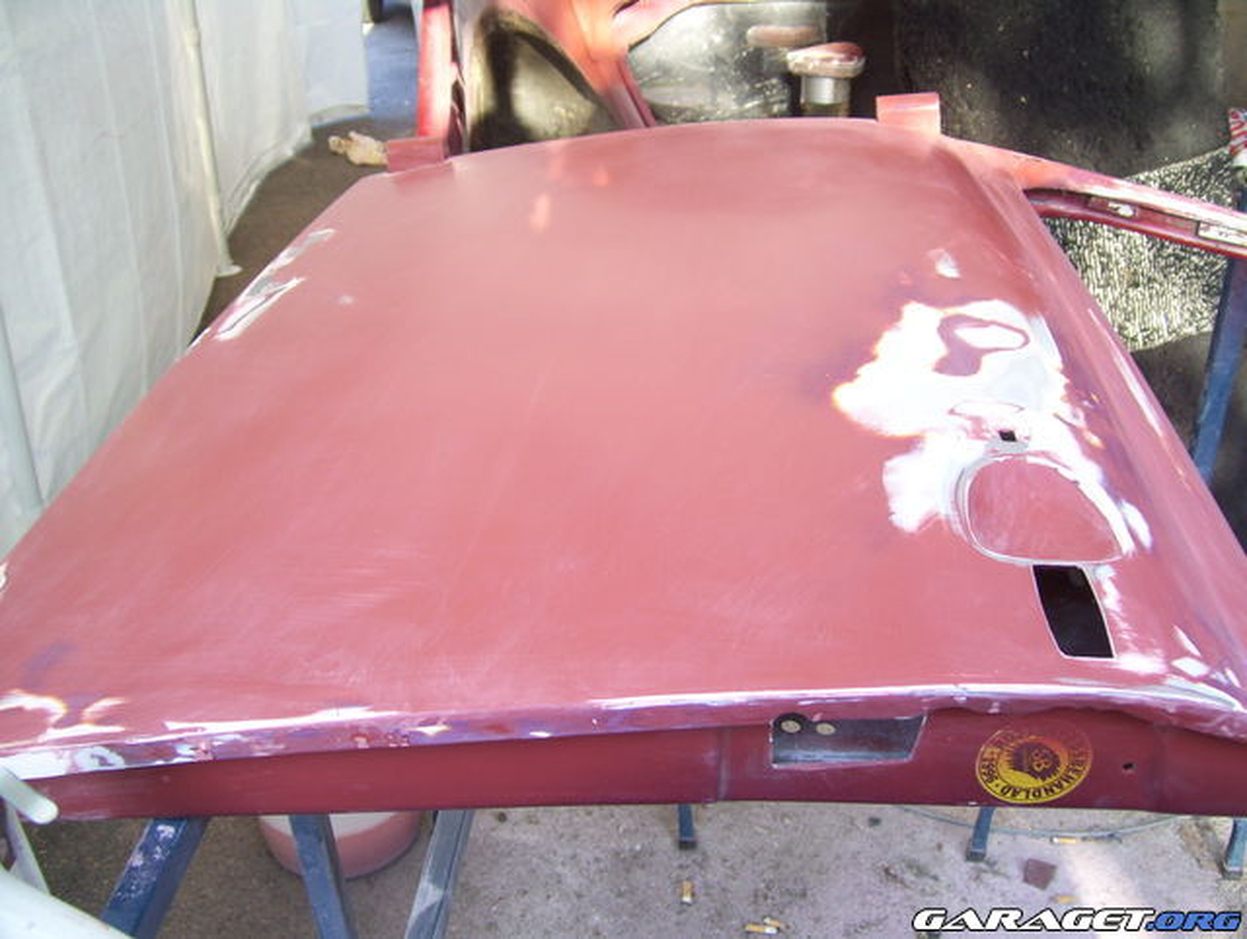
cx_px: 624
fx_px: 1299
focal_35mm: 36
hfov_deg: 51.3
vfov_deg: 39.8
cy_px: 470
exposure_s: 1/100
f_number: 2.7
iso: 80
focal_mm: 6
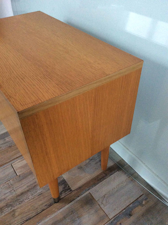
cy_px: 112
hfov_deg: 44.1
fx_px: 208
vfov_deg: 56.9
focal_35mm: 32
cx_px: 84
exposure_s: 1/25
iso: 250
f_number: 2.4
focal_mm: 3.3
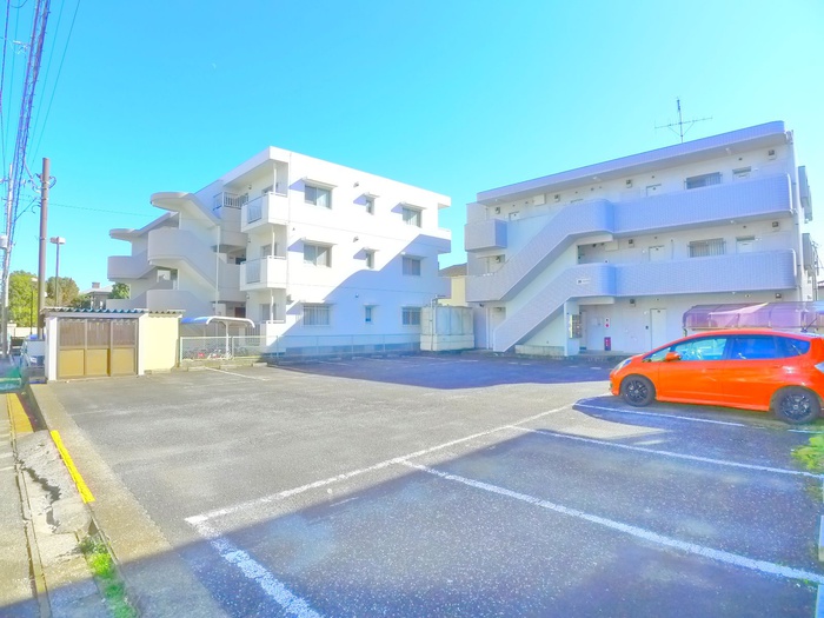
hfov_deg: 71.6
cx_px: 412
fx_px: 571
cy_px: 309
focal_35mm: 24
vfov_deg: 56.8
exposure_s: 1/500
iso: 400
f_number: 4
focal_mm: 5.1
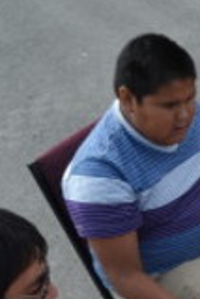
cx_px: 465
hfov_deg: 10.1
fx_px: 998
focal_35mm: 120
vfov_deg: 16.9
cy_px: 238
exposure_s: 1/160
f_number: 6.3
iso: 100
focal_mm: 20
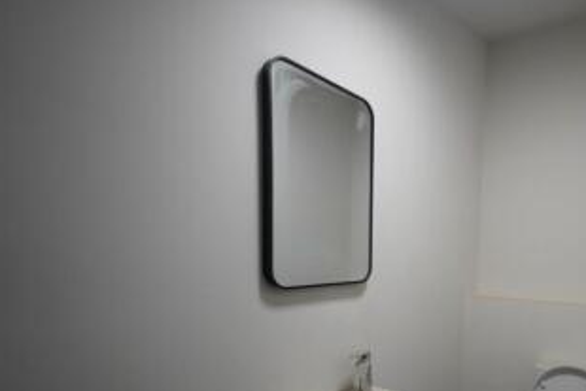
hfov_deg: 71.0
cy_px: 280
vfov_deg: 53.3
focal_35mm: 23
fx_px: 375
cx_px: 439
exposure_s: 1/160
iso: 1000
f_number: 4
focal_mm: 10
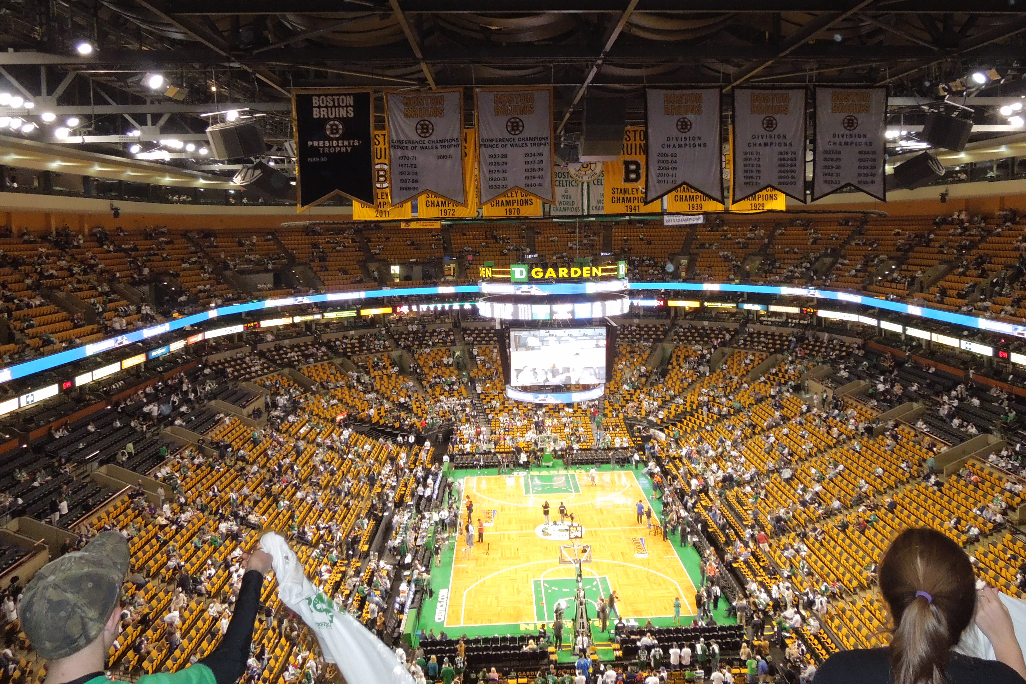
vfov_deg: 46.2
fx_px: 798
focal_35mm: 28
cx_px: 550
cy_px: 275
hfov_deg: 65.4
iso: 500
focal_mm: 4.5
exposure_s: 1/30
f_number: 3.3
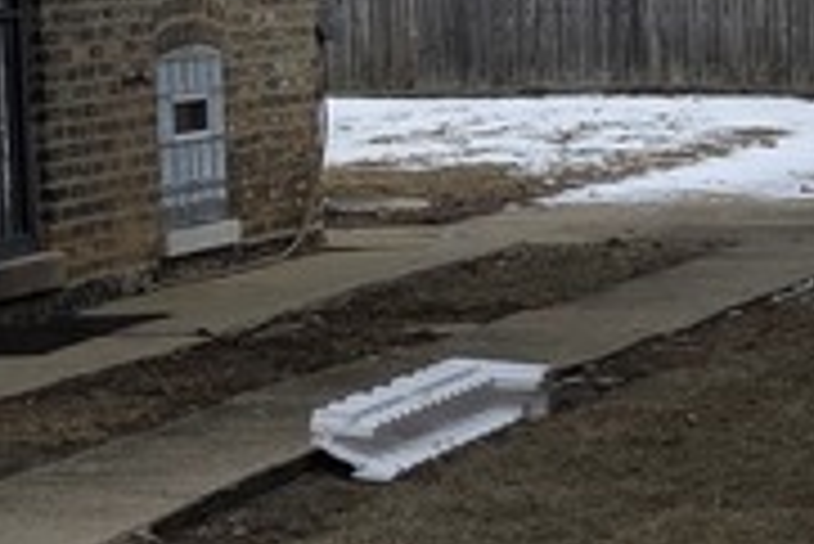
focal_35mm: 190
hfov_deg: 8.7
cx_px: -1740
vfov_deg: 7.2
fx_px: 4299
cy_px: -27
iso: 80
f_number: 1.7
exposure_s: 1/4889
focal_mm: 6.3
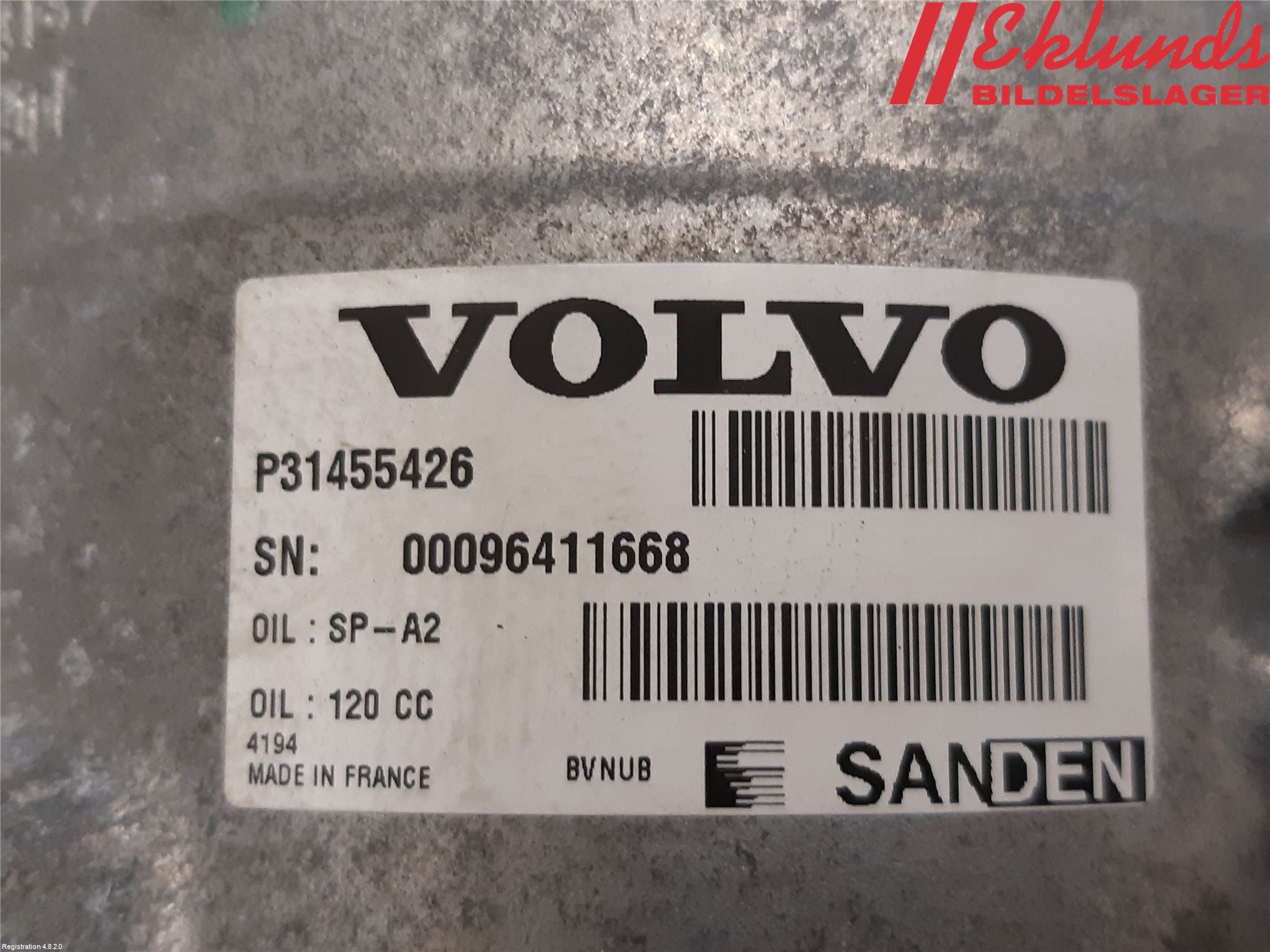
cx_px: 635
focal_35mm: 26
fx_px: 954
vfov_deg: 53.1
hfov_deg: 67.3
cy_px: 476
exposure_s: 1/50
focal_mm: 3.93
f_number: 1.7
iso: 200
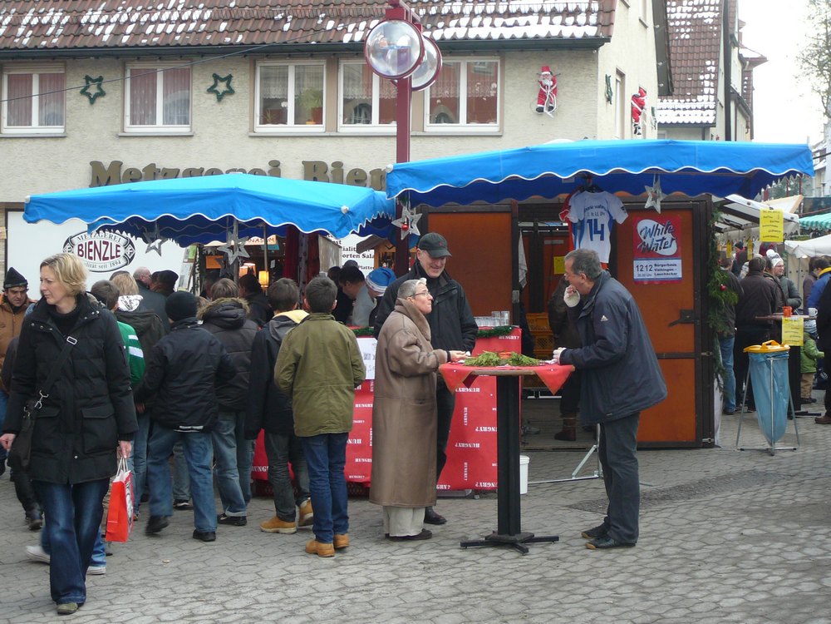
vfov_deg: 24.0
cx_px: 416
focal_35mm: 61
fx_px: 1464
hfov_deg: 31.7
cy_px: 312
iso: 80
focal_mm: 9.1
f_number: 3.6
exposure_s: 1/60
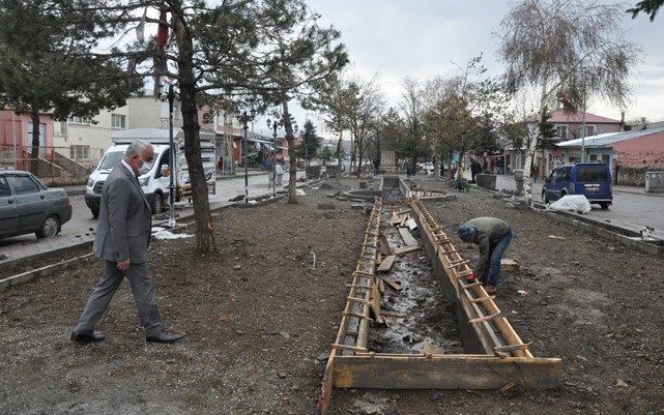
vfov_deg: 38.9
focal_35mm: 33
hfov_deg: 58.9
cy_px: 199
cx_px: 334
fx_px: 589
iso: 1000
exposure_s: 1/160
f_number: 13
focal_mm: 21
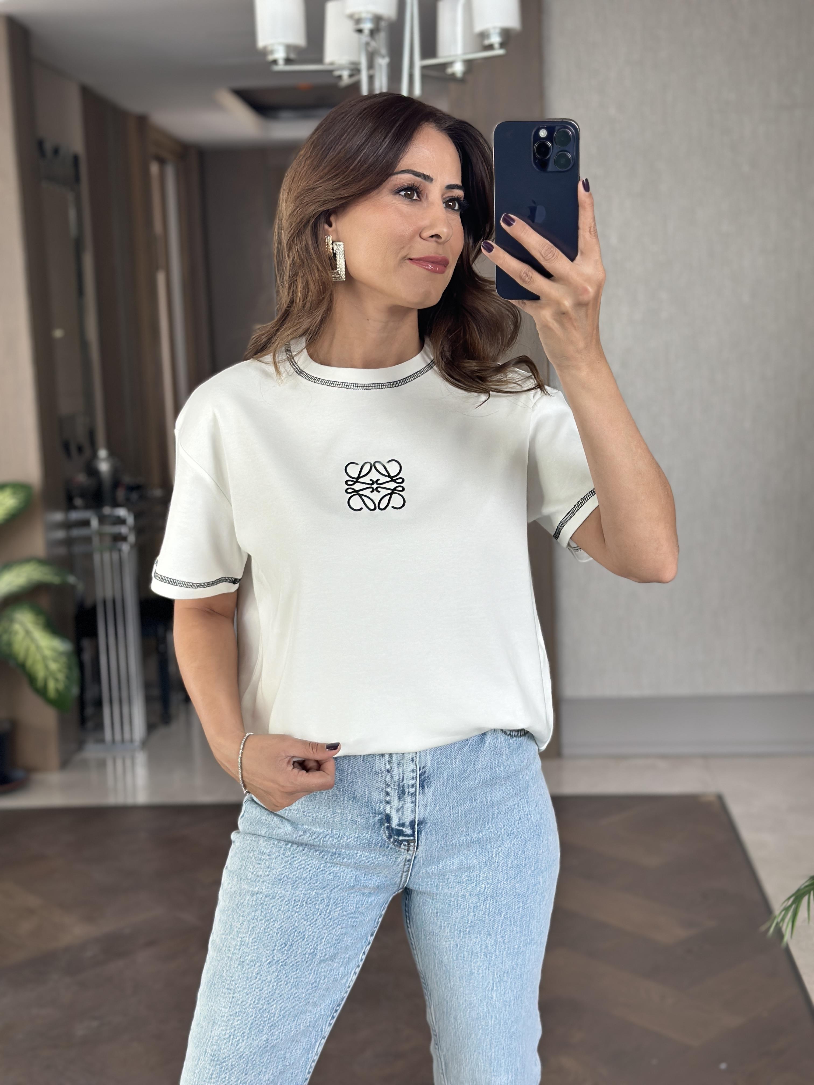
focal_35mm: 48
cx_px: 407
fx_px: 1505
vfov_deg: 39.7
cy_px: 542
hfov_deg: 30.3
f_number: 1.78
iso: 100
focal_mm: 6.86
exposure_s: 1/121
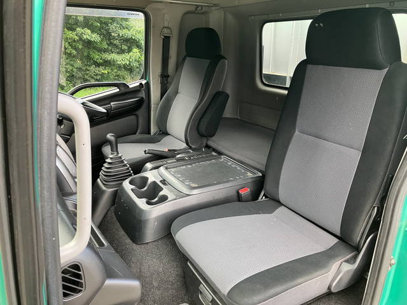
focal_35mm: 28
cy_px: 152
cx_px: 204
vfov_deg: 49.7
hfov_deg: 63.4
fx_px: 329
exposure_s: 1/85
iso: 80
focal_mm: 3.99
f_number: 1.8
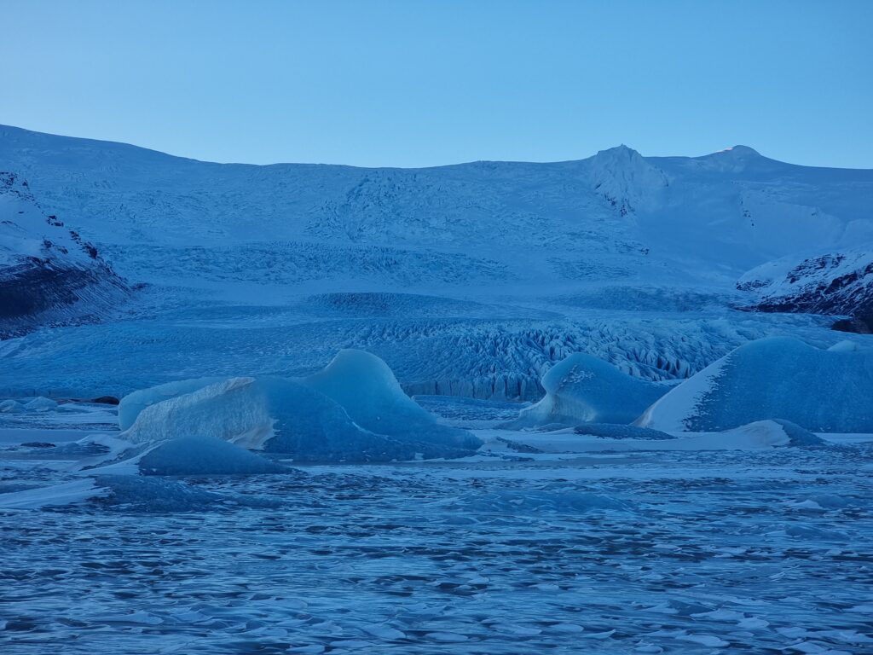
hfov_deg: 27.0
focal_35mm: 72
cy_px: 328
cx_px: 436
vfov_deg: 20.4
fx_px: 1816
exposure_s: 1/730
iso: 50
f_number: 2.4
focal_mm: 9
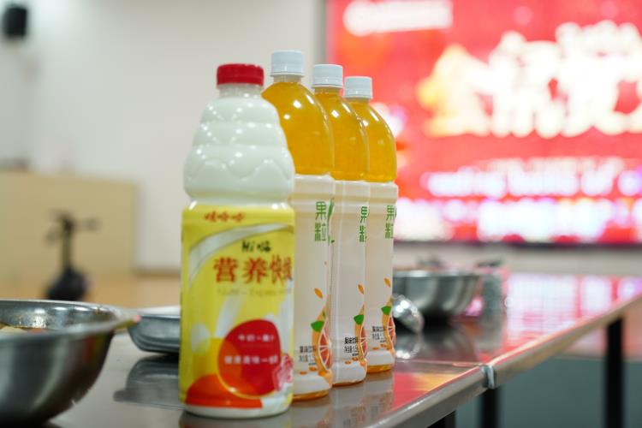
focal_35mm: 58
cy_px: 214
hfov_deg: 34.5
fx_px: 1034
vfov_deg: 23.4
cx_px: 321
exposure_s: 1/250
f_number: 2.8
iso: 2000
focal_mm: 58
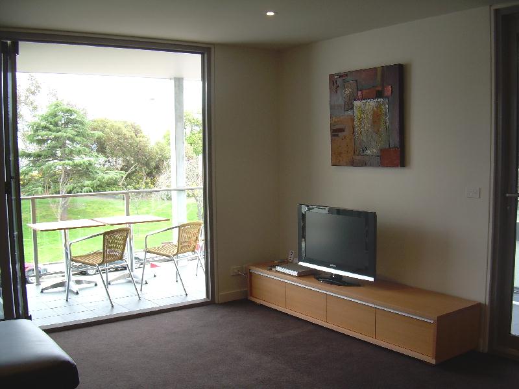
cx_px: 260
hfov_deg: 49.0
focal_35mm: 38
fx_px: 570
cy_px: 194
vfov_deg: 37.7
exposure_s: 1/65.4
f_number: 2.8
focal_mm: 6.3
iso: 50
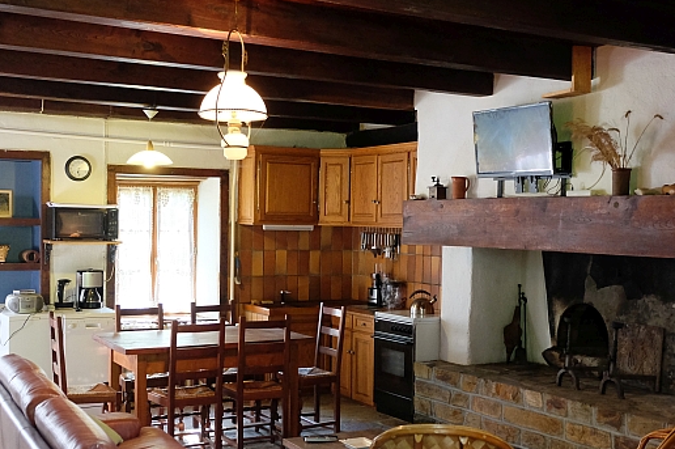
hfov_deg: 43.6
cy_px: 230
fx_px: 843
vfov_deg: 29.8
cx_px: 374
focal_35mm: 45
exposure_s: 1/60
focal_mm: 19.6
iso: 2500
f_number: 2.8
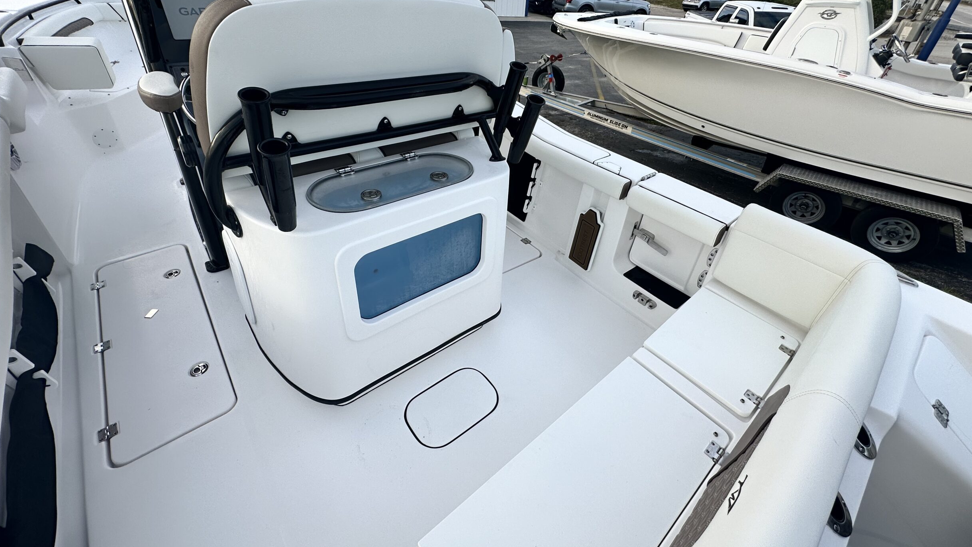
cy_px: 218
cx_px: 492
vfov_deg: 66.4
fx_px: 412
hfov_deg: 99.4
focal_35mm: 16
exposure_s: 1/502
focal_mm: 2.22
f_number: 2.2
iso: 40
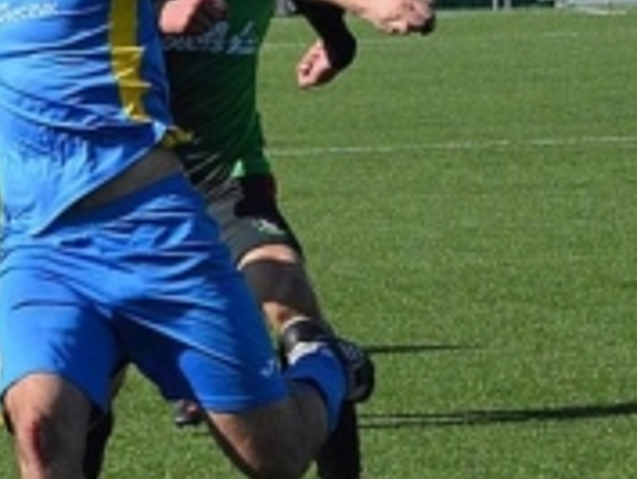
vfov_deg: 2.9
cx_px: -169
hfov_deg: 3.9
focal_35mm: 508
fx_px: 9361
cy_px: 243
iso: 3200
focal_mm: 125
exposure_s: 1/2000
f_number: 16
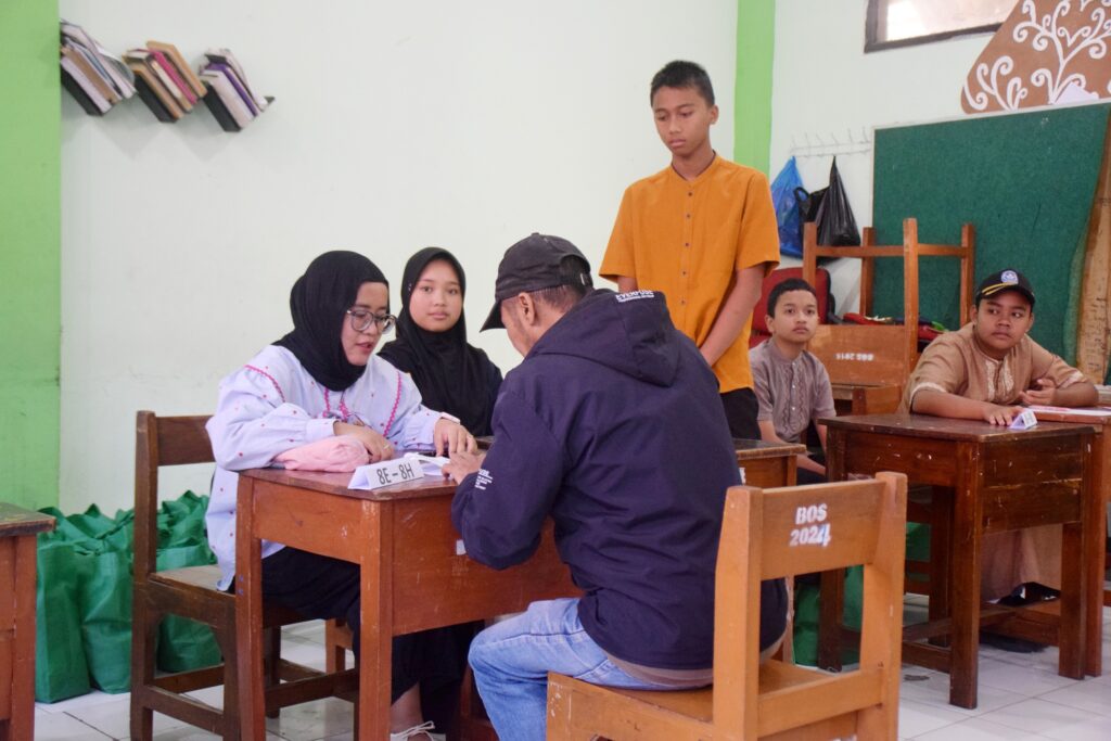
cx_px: 556
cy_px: 370
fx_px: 1296
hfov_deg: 46.4
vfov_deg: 31.9
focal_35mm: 42
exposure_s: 1/60
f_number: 4
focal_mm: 28
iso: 2200
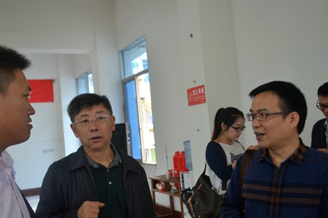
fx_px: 364
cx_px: 158
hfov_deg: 48.5
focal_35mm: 40
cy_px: 112
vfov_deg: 33.4
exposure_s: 1/30
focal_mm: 22
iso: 800
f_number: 3.8
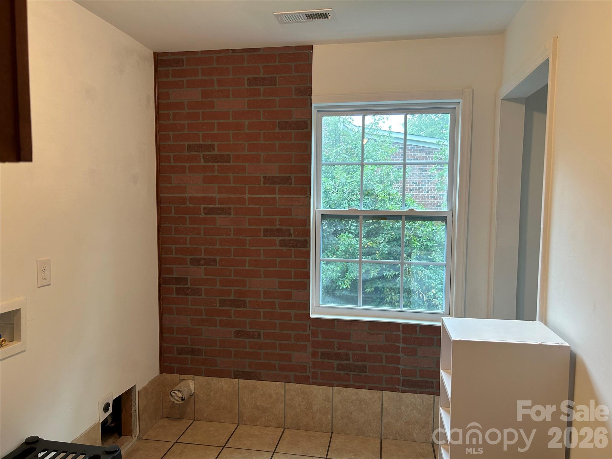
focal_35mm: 26
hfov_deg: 67.3
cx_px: 306
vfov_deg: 53.1
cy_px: 230
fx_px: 460
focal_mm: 5.7
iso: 80
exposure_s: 1/60
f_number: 1.5
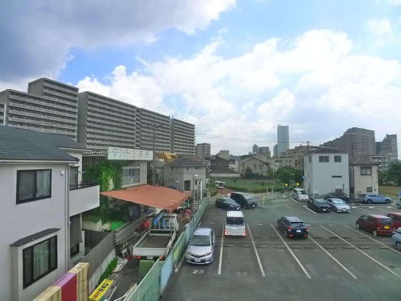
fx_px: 278
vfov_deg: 56.8
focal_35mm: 24
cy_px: 150
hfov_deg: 71.6
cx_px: 200
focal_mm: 5.1
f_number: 4
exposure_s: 1/800
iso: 400
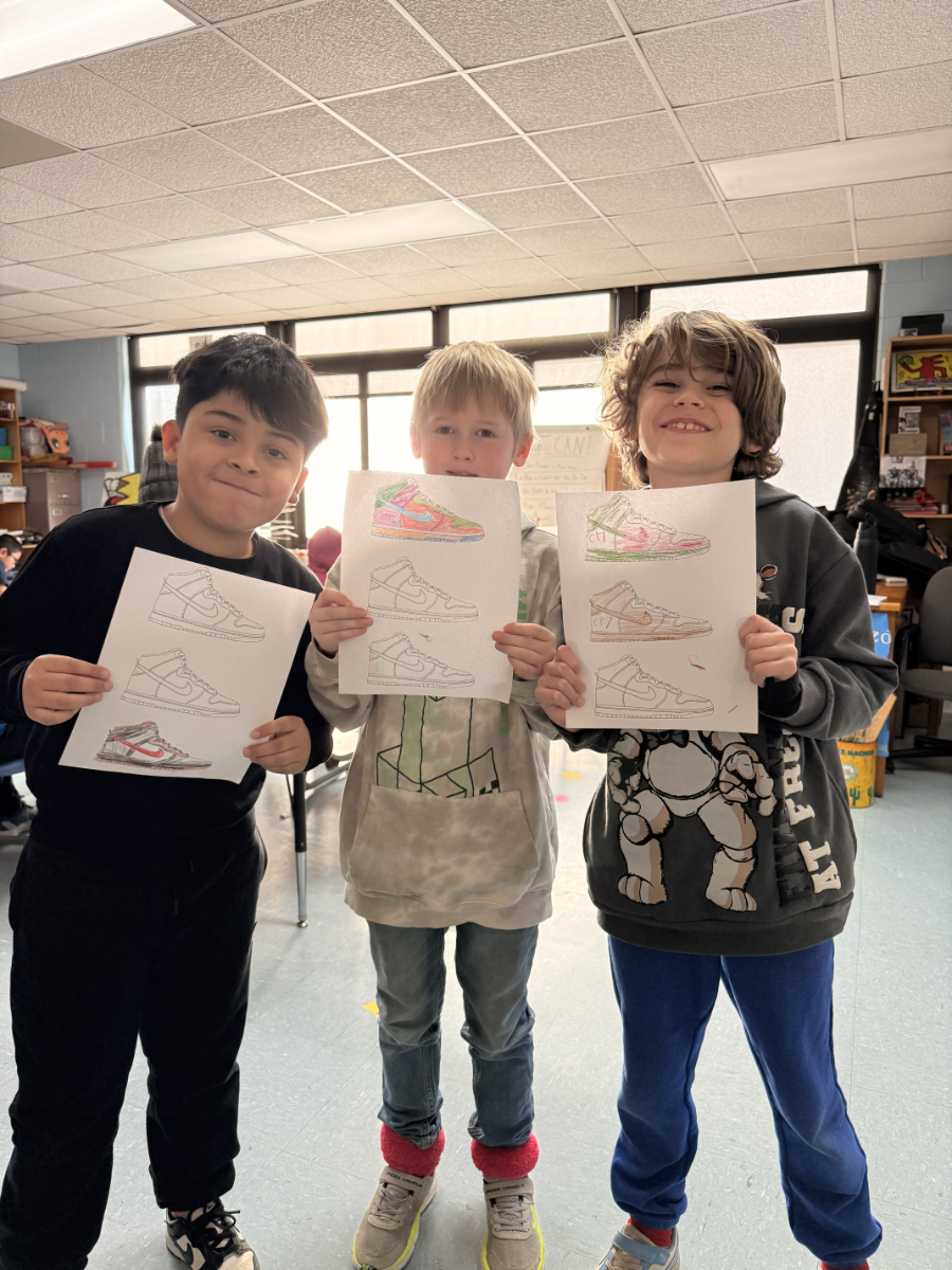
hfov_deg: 56.8
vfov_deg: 71.6
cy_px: 635
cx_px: 476
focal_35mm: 24
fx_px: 880
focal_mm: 6.8
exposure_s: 1/120
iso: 200
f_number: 1.8
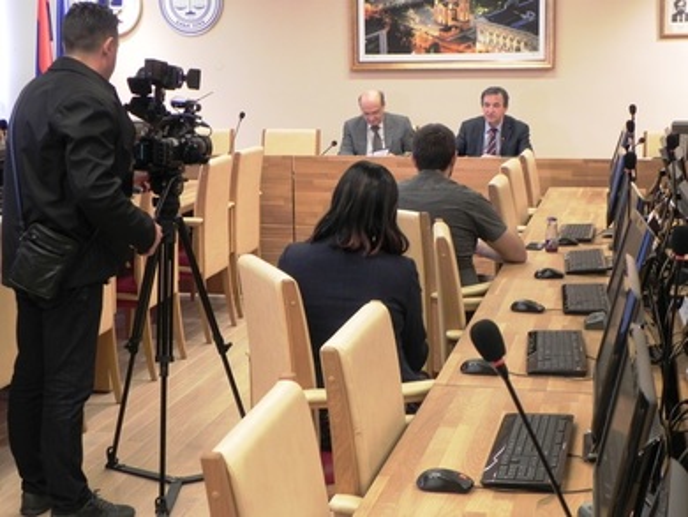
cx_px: 344
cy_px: 258
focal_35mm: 58
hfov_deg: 33.2
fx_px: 1153
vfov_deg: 25.3
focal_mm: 10.3
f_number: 3.5
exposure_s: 1/30
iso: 301
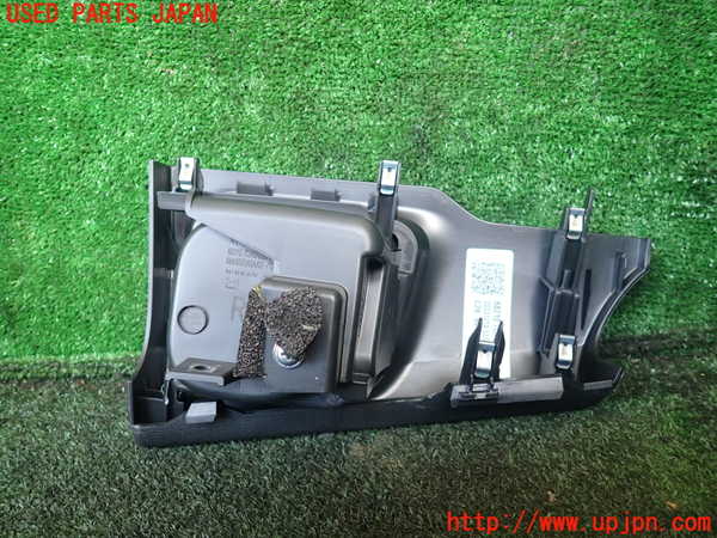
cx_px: 358
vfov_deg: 54.9
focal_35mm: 25
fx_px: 518
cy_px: 269
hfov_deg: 69.4
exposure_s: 1/60
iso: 200
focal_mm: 4.5
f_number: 2
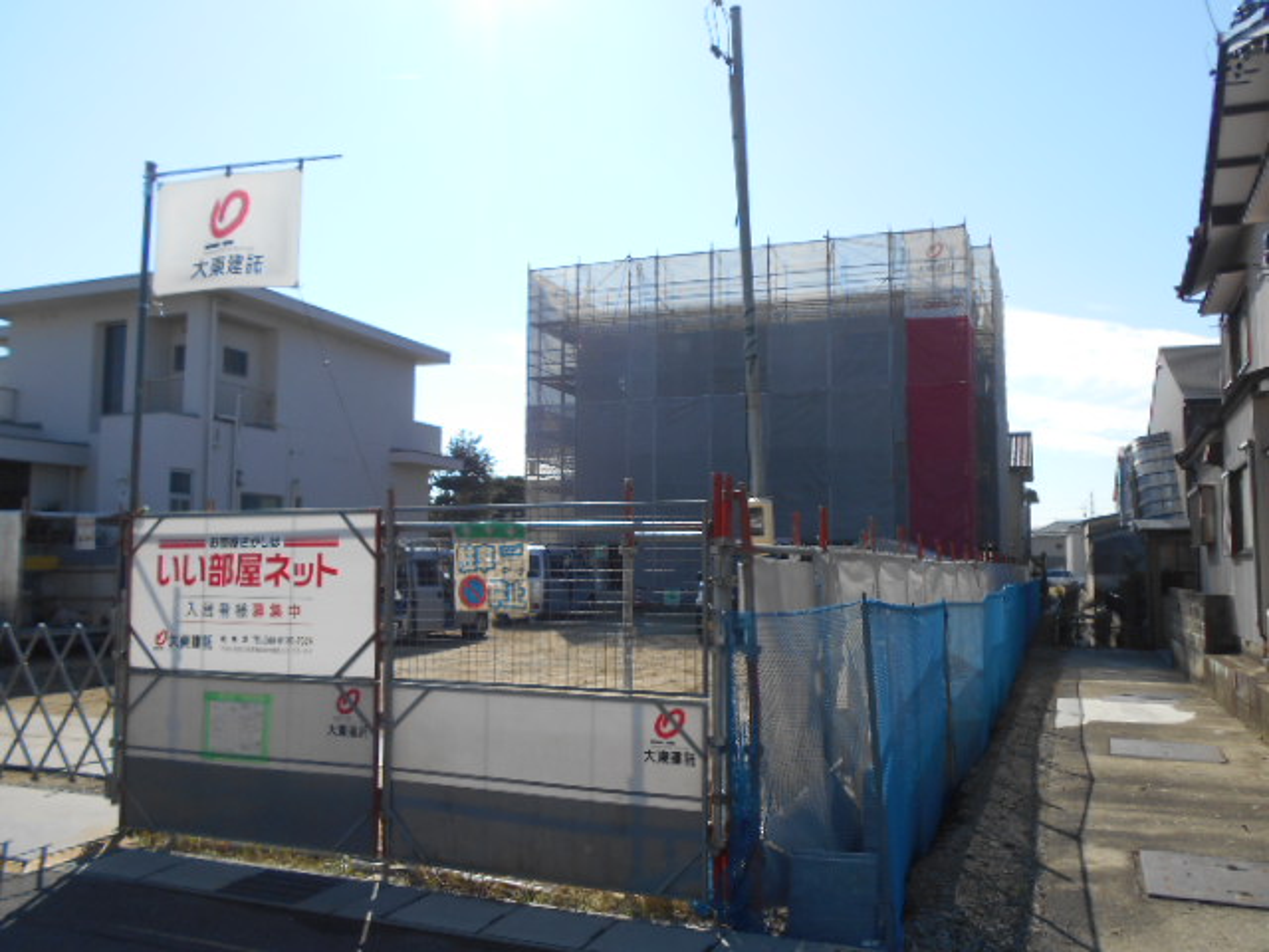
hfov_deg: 60.0
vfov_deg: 46.8
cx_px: 634
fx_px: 1100
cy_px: 476
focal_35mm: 30
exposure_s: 1/1250
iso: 80
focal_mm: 5.1
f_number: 3.4
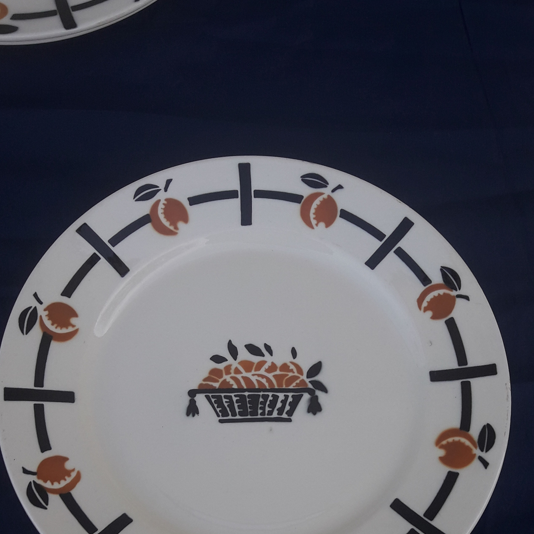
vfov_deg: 47.5
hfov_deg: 48.5
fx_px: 593
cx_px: 268
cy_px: 365
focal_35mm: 34
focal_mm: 3.7
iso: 40
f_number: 1.9
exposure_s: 1/413
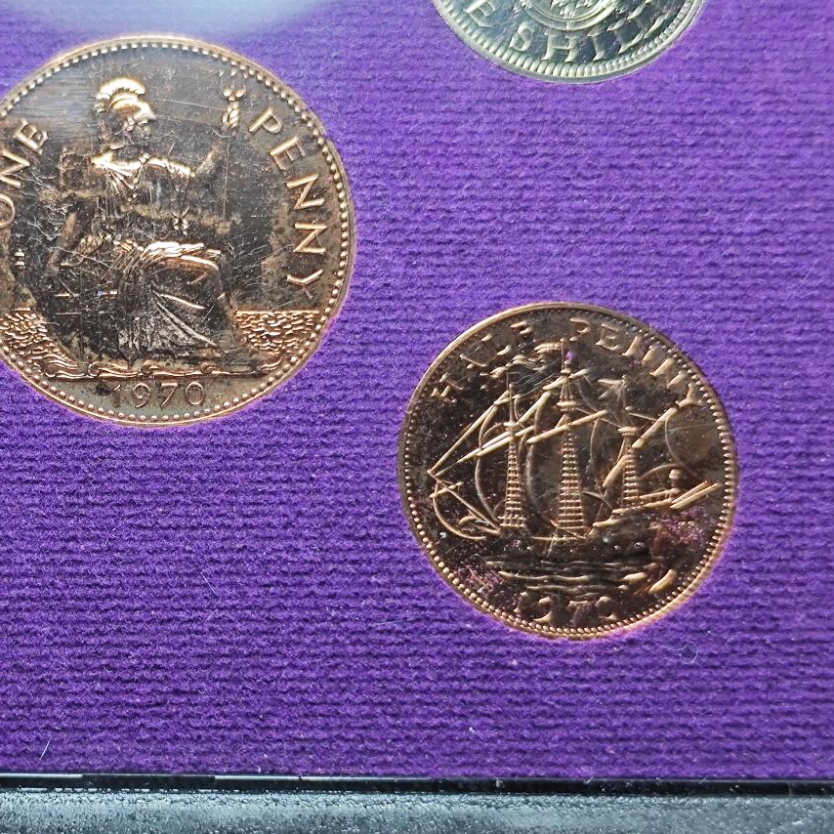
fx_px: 1935
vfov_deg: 24.3
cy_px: 467
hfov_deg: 23.9
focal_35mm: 71
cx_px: 156
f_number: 1.6
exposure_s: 1/77.6
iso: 100
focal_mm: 5.84
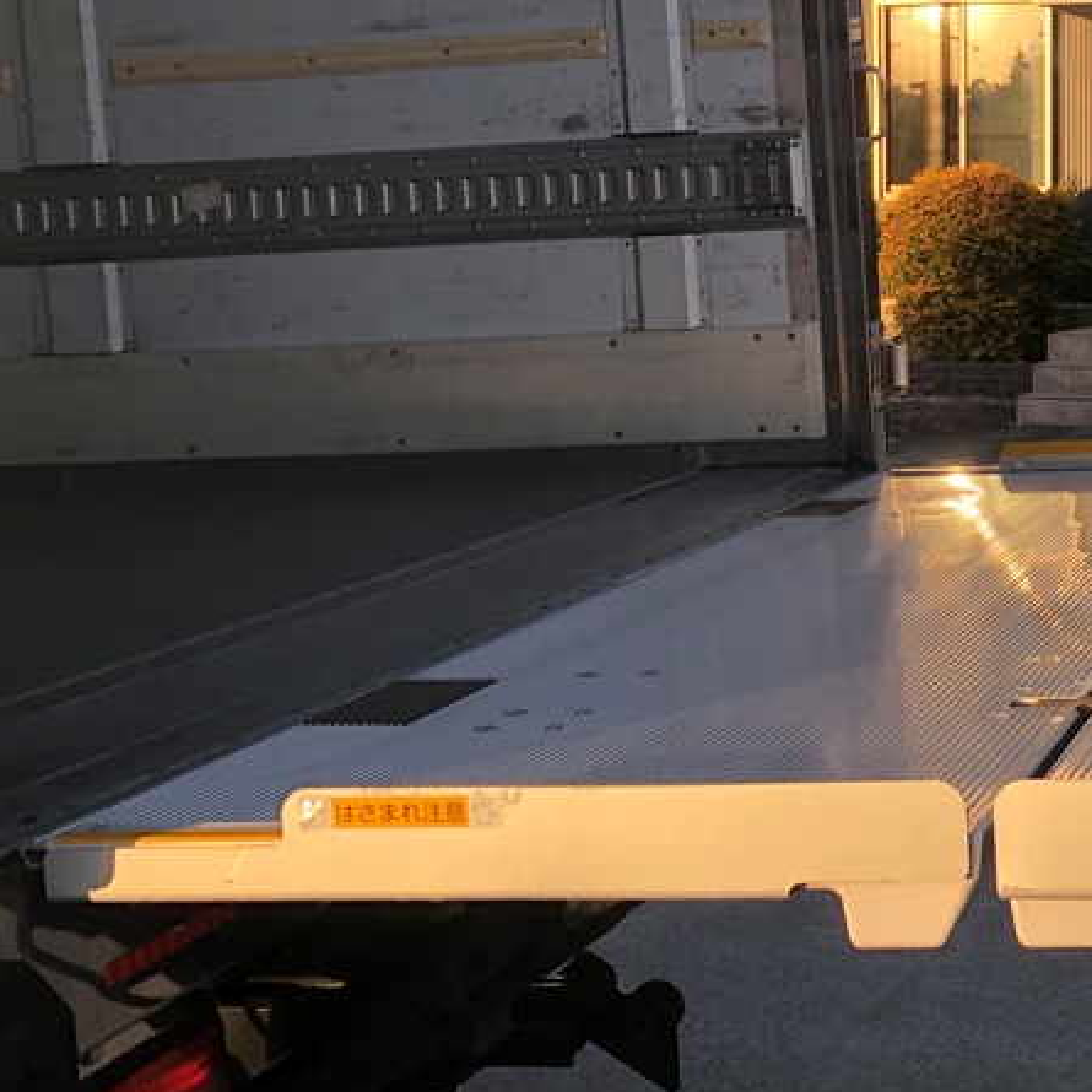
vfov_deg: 29.8
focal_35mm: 57
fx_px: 2034
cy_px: 353
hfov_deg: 27.7
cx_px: 1175
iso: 20
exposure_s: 1/545
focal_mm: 4
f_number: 1.8
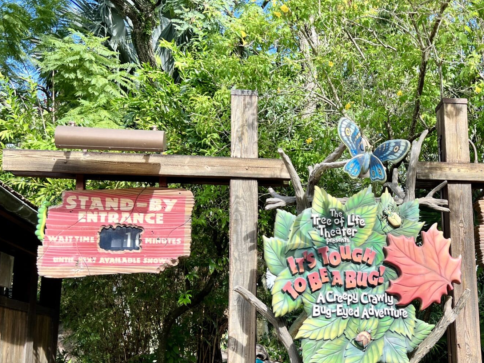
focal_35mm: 40
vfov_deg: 35.9
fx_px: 559
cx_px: 333
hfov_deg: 45.9
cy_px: 213
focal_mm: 5.7
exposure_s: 1/1068
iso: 50
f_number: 1.5
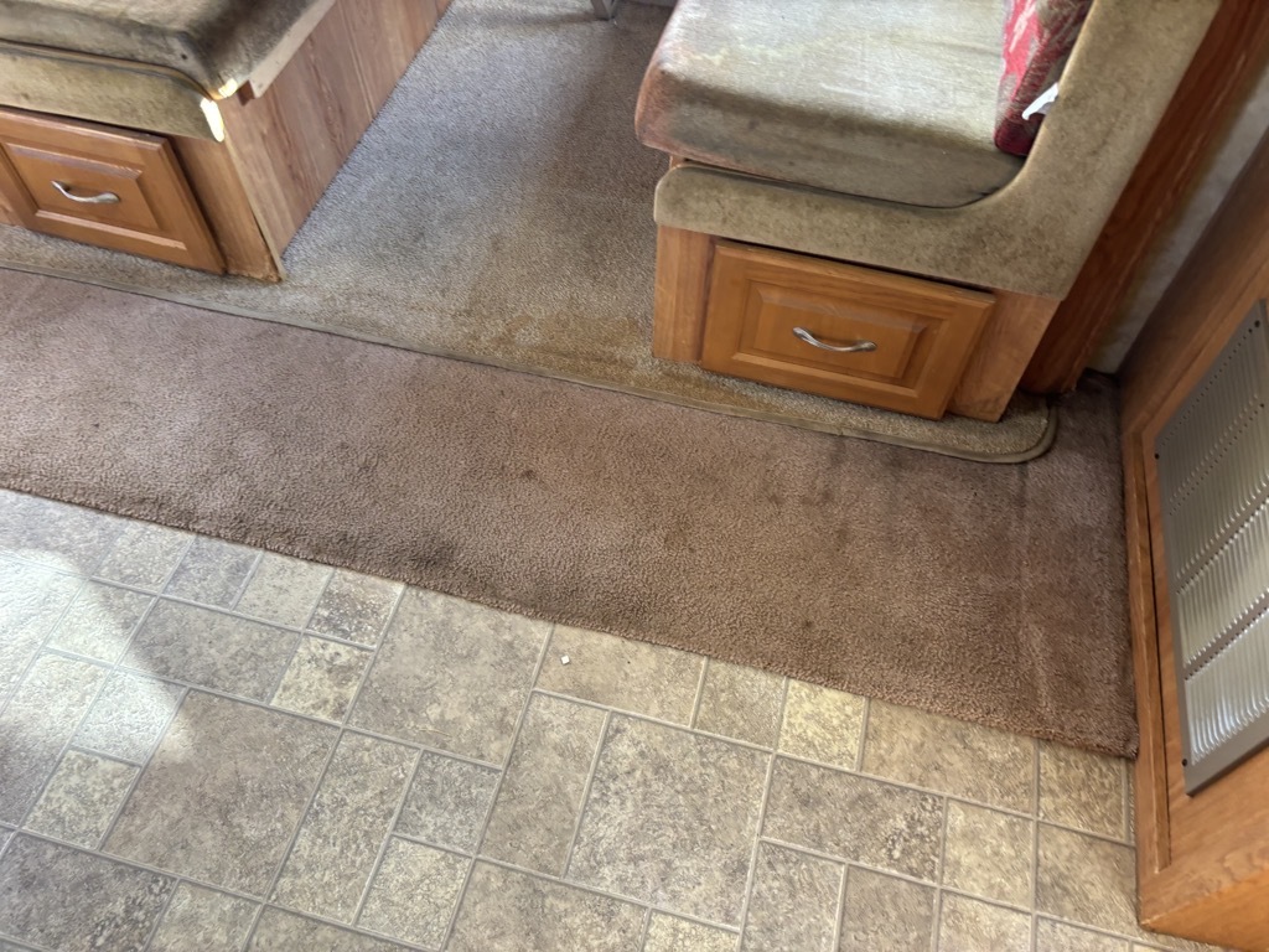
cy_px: 476
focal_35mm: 26
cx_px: 634
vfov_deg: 53.1
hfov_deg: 67.3
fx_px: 953
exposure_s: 1/60
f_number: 1.6
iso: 160
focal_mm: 5.96
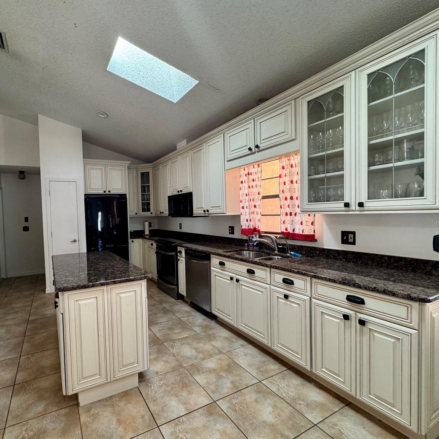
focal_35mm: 17
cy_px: 222
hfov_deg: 82.4
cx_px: 165
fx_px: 244
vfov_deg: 84.0
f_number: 2.2
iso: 160
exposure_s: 1/60
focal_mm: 2.22
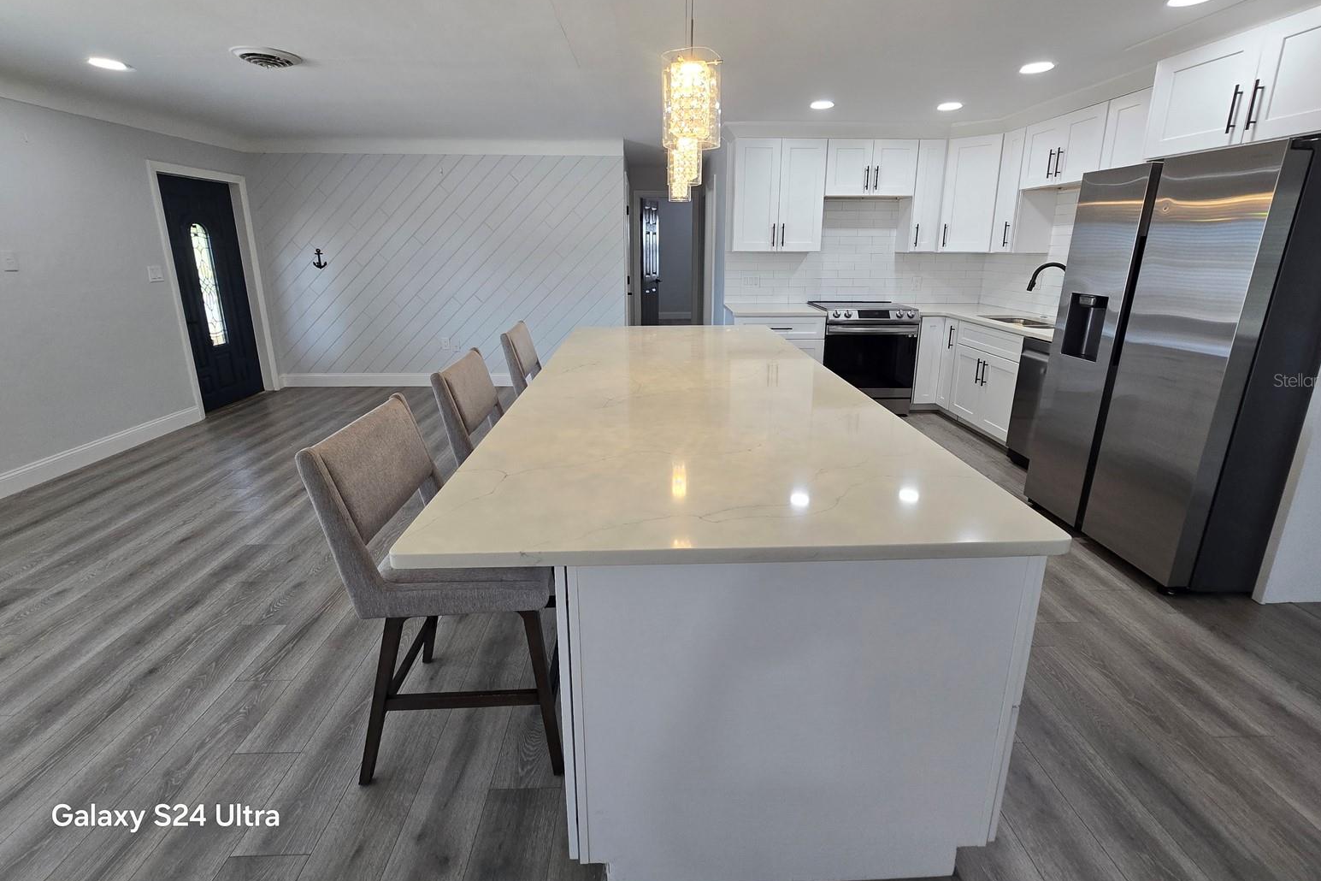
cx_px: 670
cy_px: 380
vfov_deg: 80.8
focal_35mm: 14
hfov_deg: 104.2
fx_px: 514
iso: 80
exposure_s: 1/60
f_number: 2.2
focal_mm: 2.2
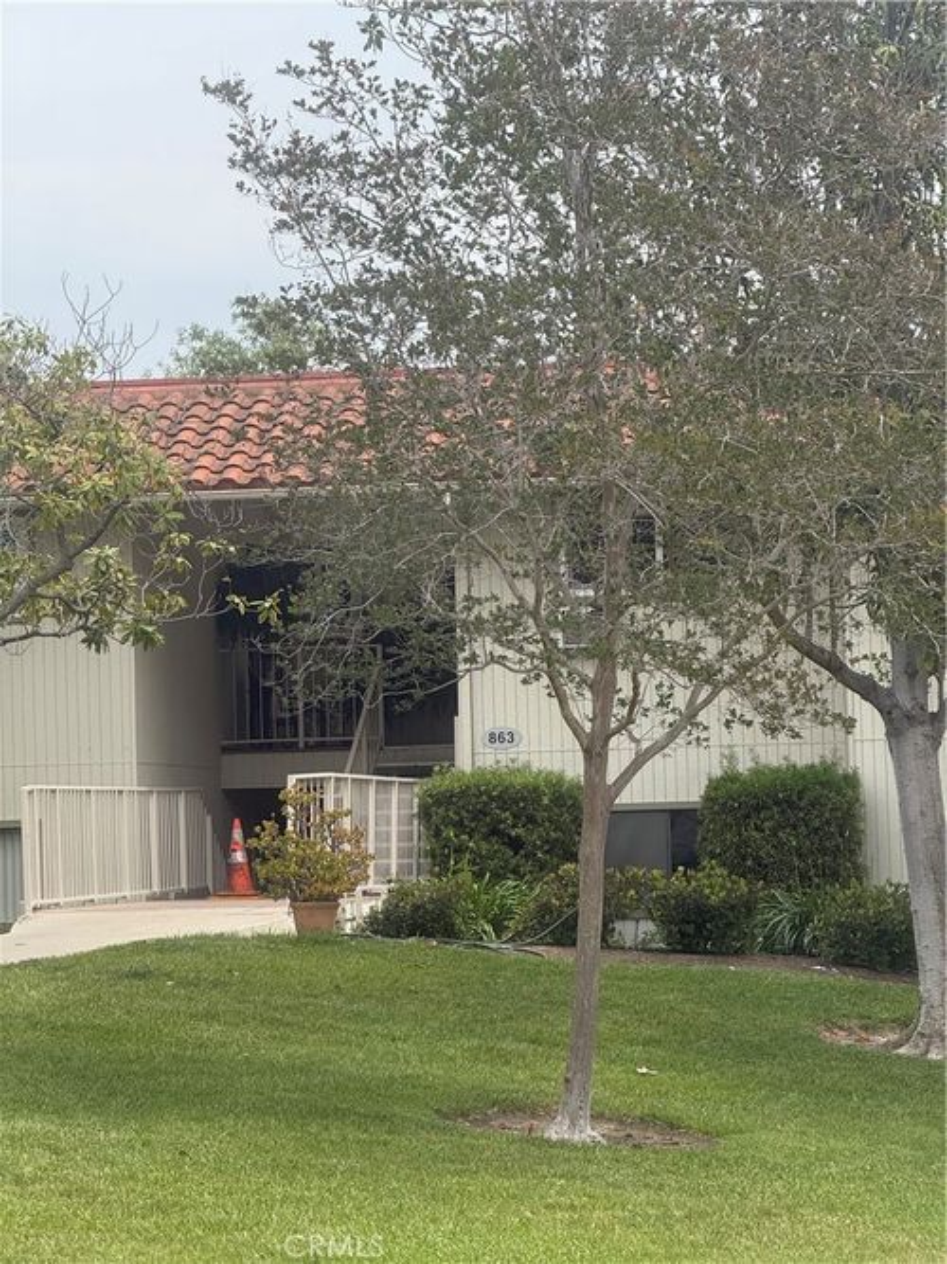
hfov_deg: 12.3
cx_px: 474
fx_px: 4379
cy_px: 632
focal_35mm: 120
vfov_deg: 16.4
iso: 50
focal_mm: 15.66
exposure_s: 1/880
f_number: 2.8
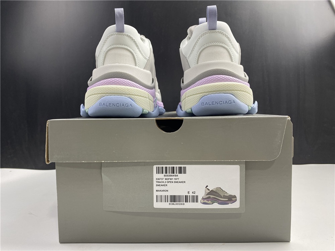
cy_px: 126
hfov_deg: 67.3
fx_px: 252
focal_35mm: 26
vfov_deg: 53.1
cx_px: 168
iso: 64
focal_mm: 4.25
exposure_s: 1/50
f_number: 1.8
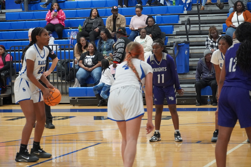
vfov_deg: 11.6
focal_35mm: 118
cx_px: 126
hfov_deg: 17.3
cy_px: 84
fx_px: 826
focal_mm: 79
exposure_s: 1/160
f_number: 5.6
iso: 5000
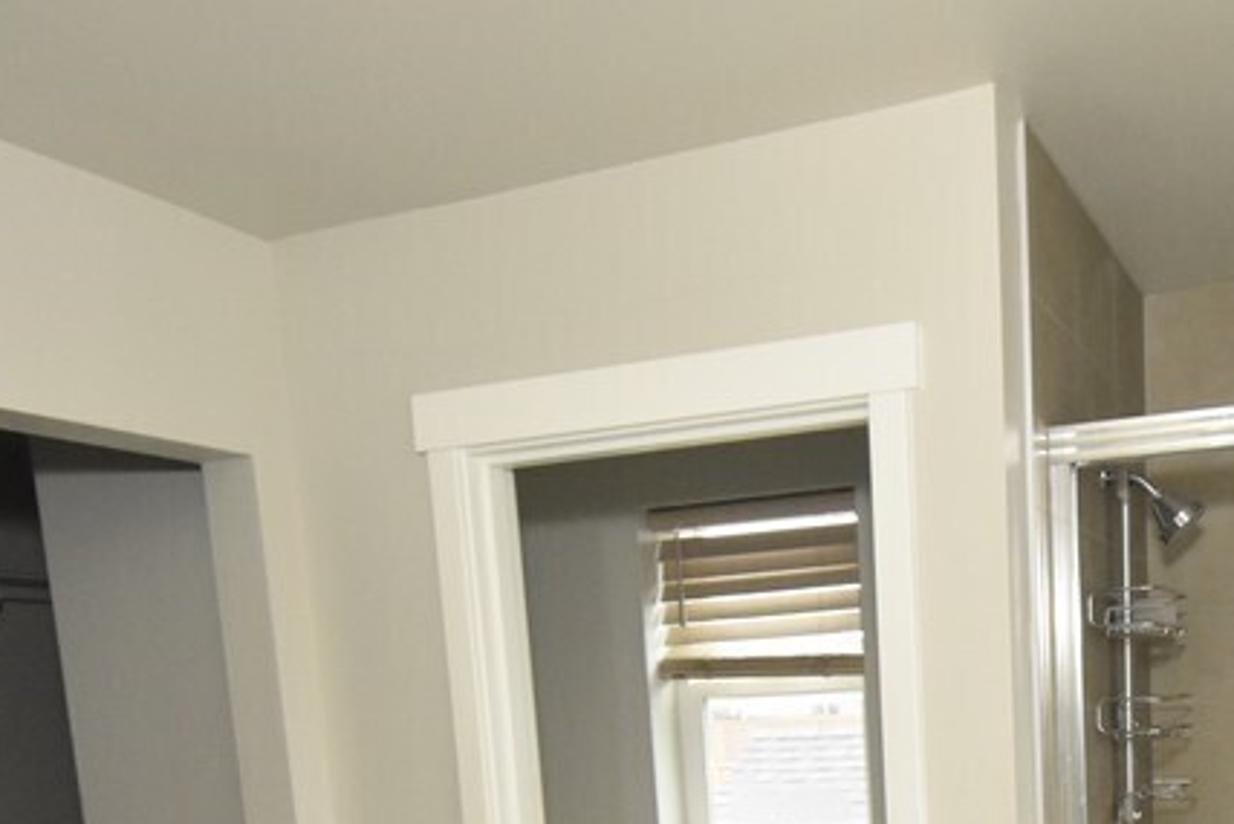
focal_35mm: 36
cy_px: 846
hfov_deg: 50.1
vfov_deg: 33.4
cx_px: 980
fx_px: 1234
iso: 2800
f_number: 4
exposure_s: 1/60
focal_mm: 10
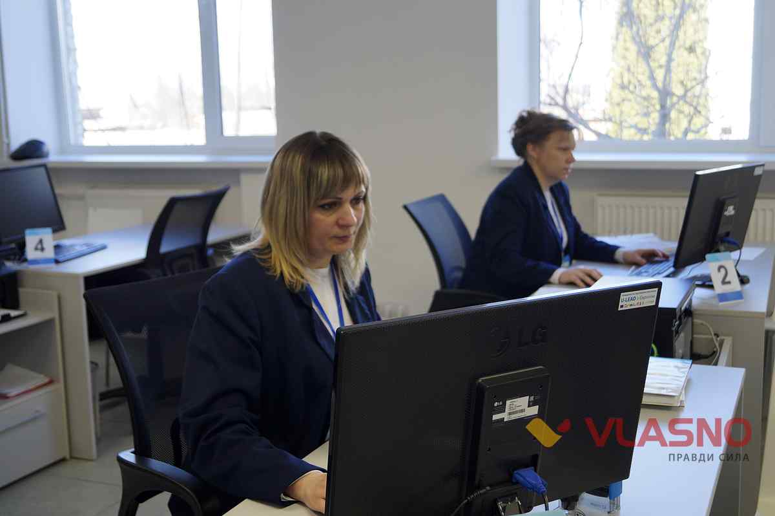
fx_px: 903
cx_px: 388
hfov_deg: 46.4
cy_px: 258
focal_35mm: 42
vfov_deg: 31.8
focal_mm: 28
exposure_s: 1/60
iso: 160
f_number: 4.5
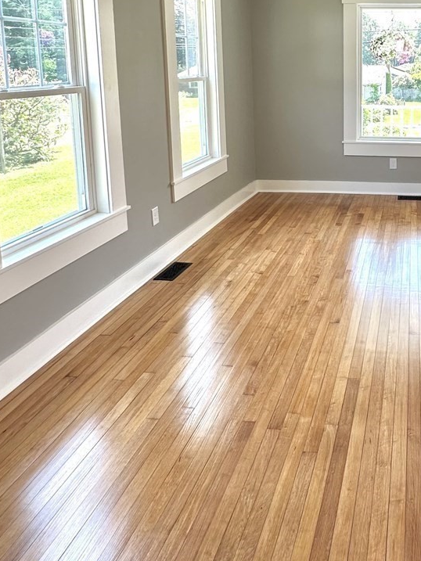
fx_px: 486
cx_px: 380
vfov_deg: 57.0
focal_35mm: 30
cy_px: 142
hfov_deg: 42.8
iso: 64
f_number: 2.2
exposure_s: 1/120
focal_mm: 2.22
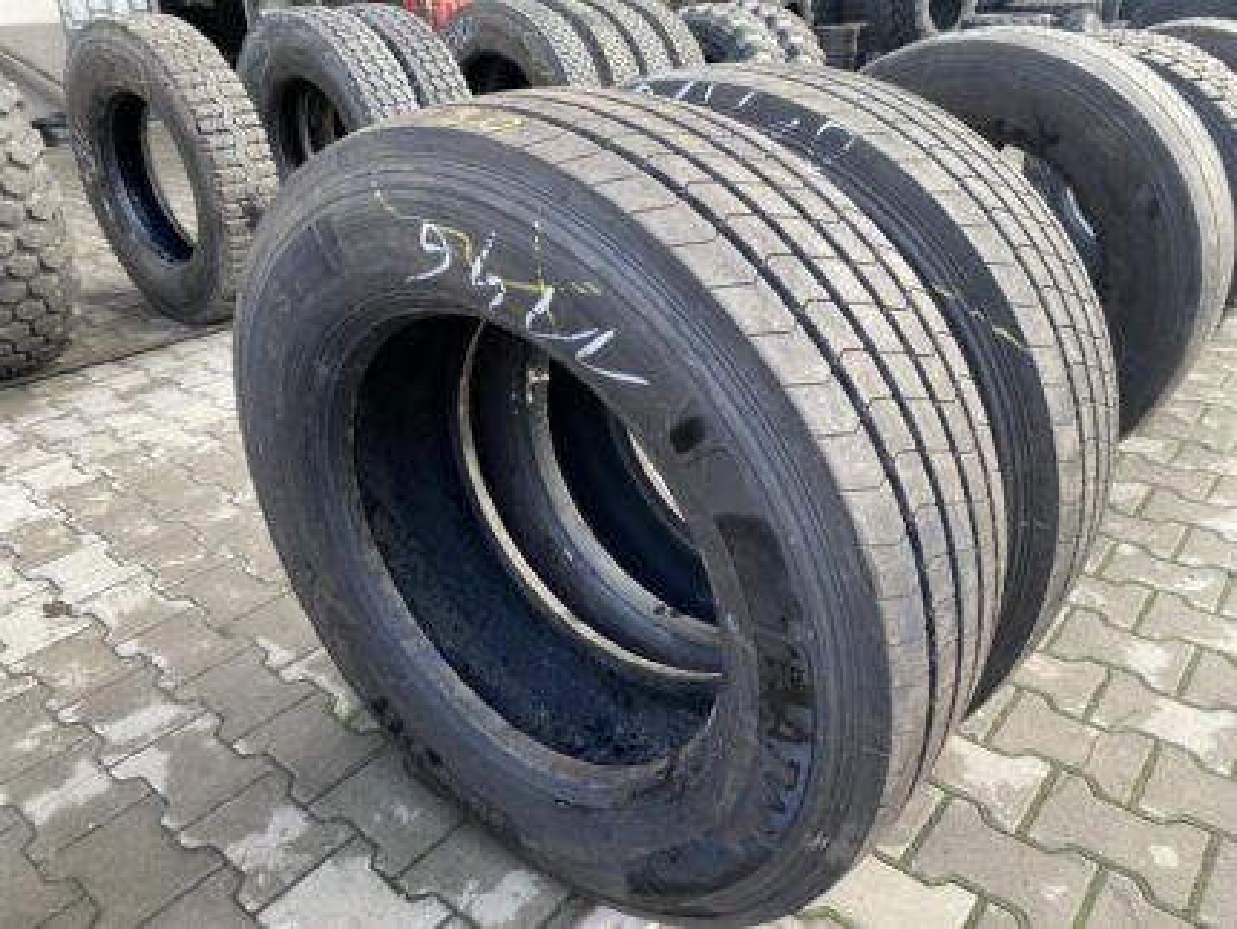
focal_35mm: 26
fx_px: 930
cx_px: 618
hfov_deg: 67.3
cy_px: 464
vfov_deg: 53.1
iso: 40
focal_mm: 4.25
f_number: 1.8
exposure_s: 1/122
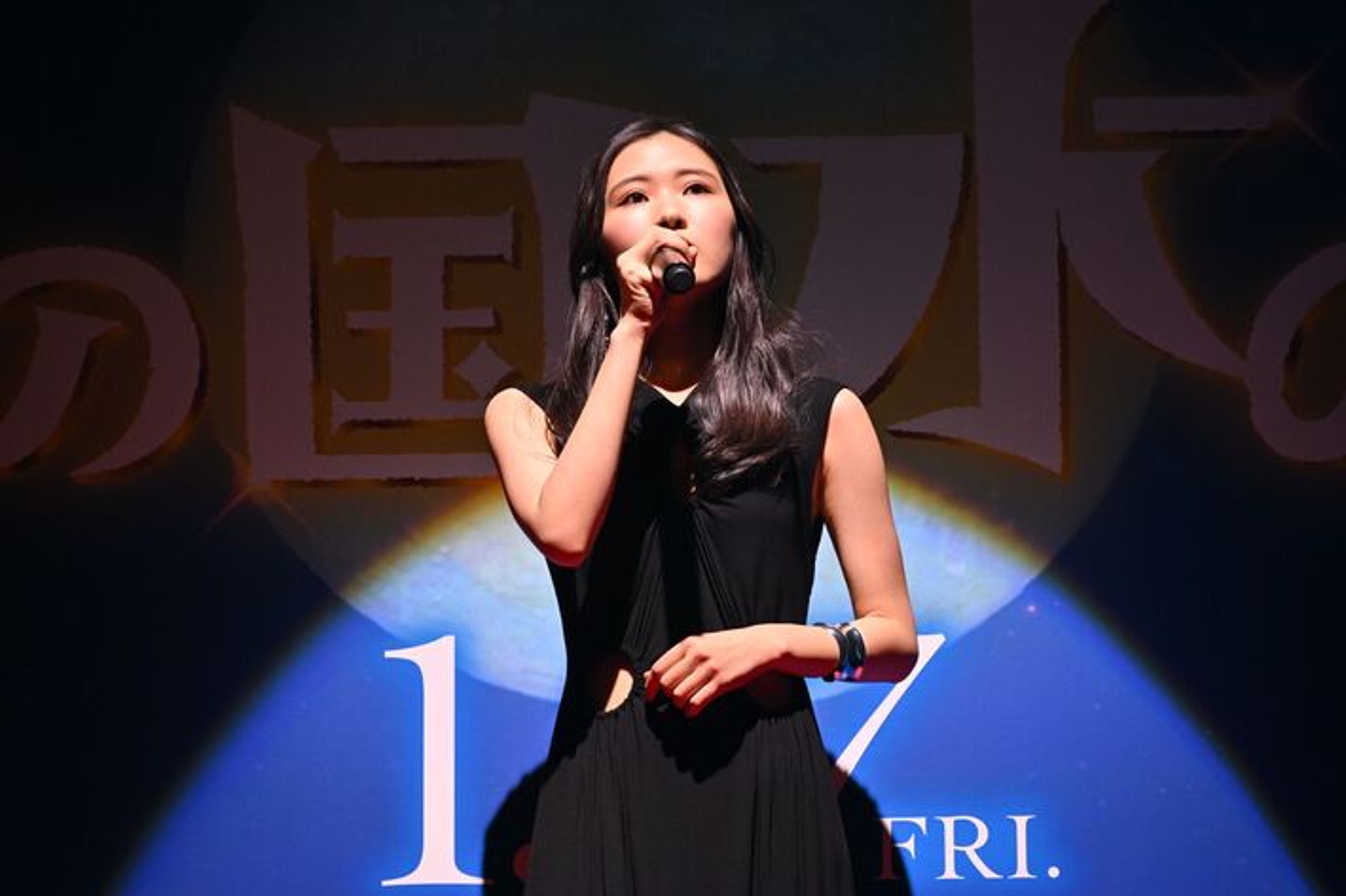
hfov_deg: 10.8
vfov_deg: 7.2
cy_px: 448
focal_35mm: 190
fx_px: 7102
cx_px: 673
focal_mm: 190
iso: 2000
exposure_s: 1/200
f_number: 6.3
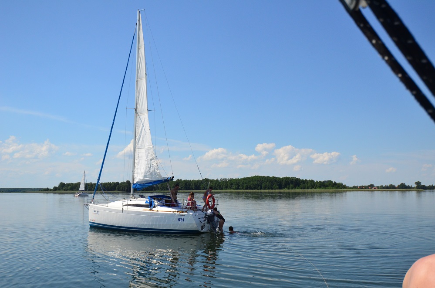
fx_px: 434
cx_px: 218
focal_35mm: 36
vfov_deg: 36.7
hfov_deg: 53.2
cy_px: 144
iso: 900
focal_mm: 24
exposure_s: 1/8000
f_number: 5
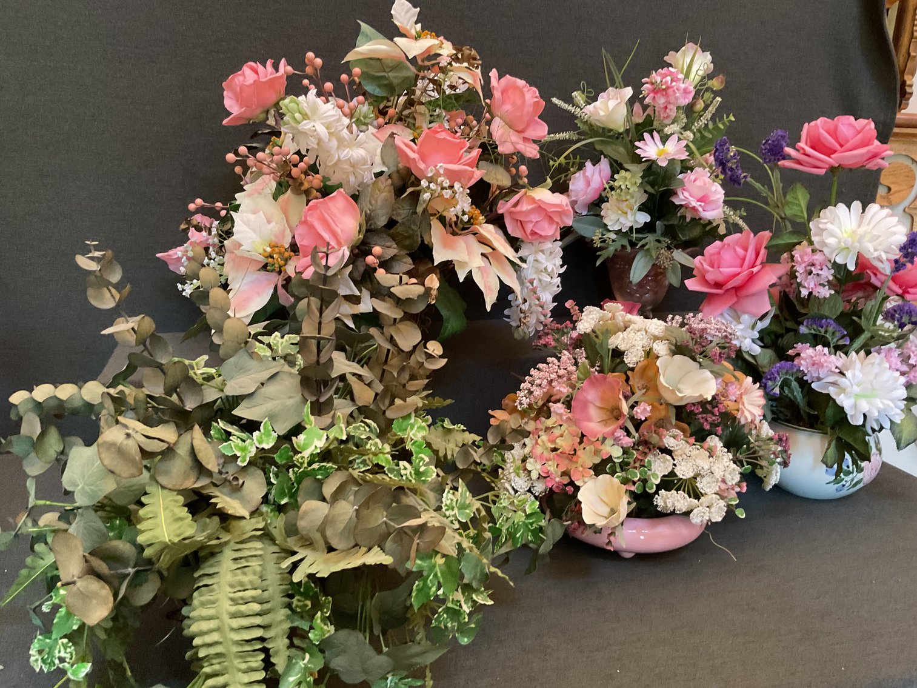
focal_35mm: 29
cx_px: 458
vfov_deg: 48.2
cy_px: 344
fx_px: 768
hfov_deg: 61.7
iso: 320
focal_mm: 3
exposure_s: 1/40
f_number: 1.8
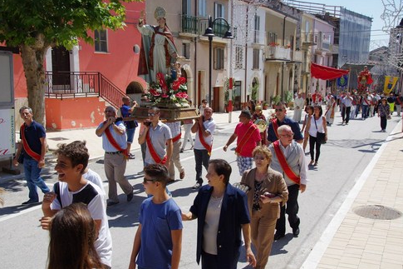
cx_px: 203
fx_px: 380
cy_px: 136
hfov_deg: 55.8
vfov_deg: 38.9
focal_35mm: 34
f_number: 8
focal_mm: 22
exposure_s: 1/320
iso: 200
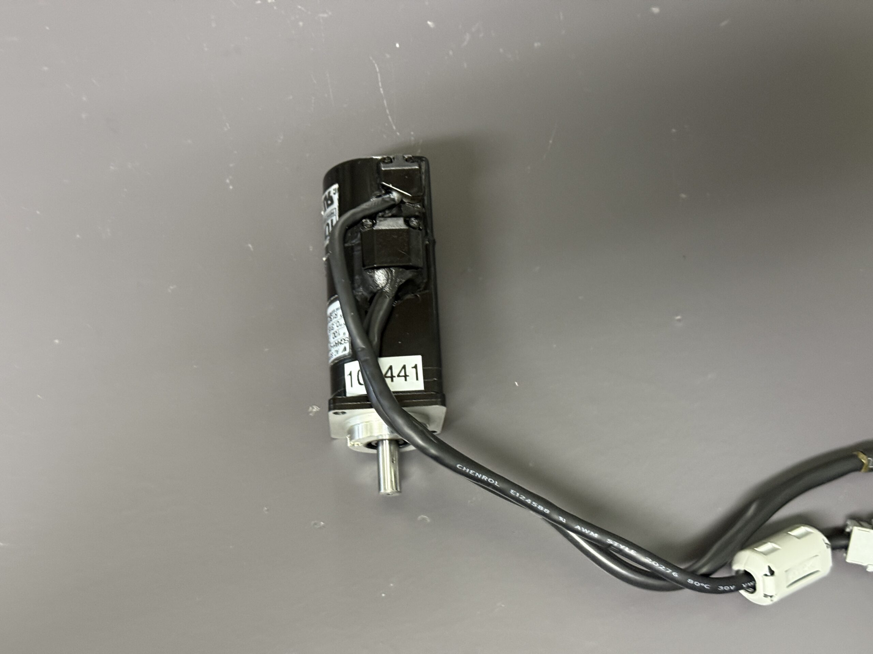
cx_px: 436
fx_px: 1211
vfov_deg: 30.3
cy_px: 327
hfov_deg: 39.7
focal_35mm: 48
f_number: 1.78
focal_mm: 6.76
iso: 400
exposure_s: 1/25
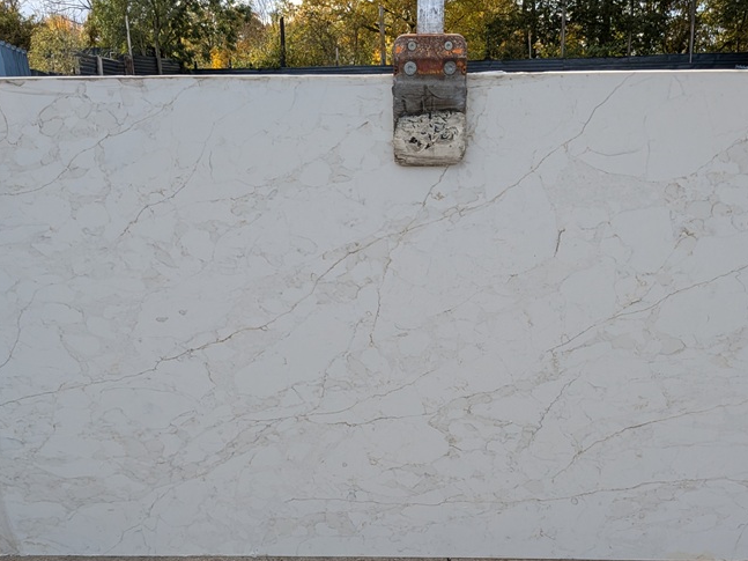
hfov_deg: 48.9
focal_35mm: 38
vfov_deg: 37.2
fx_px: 821
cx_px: 401
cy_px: 386
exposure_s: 1/1495
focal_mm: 4.53
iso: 59
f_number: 1.7
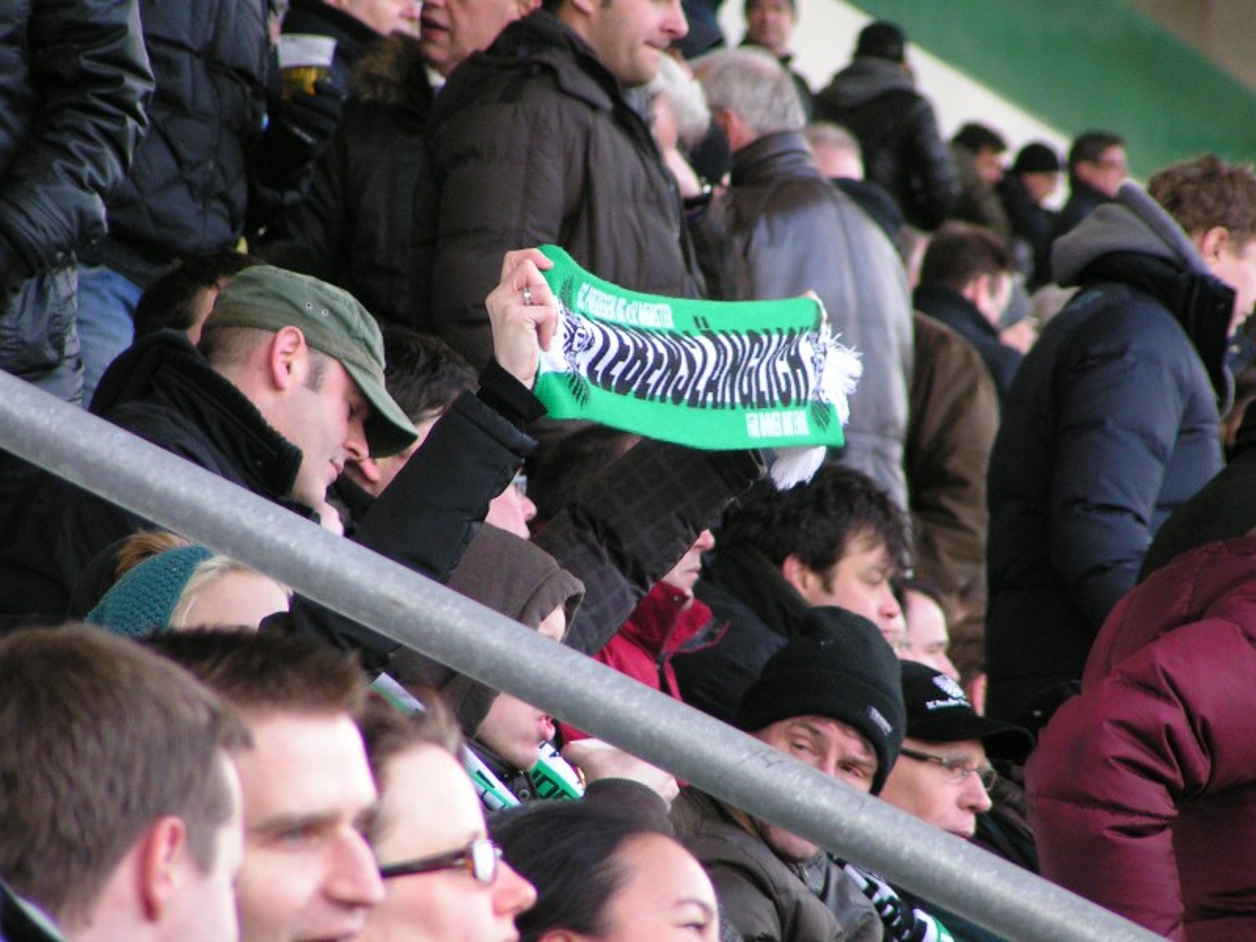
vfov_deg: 4.2
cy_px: 471
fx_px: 12881
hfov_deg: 5.6
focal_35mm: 355
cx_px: 628
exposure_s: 1/160
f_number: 3.5
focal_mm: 54.2
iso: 200
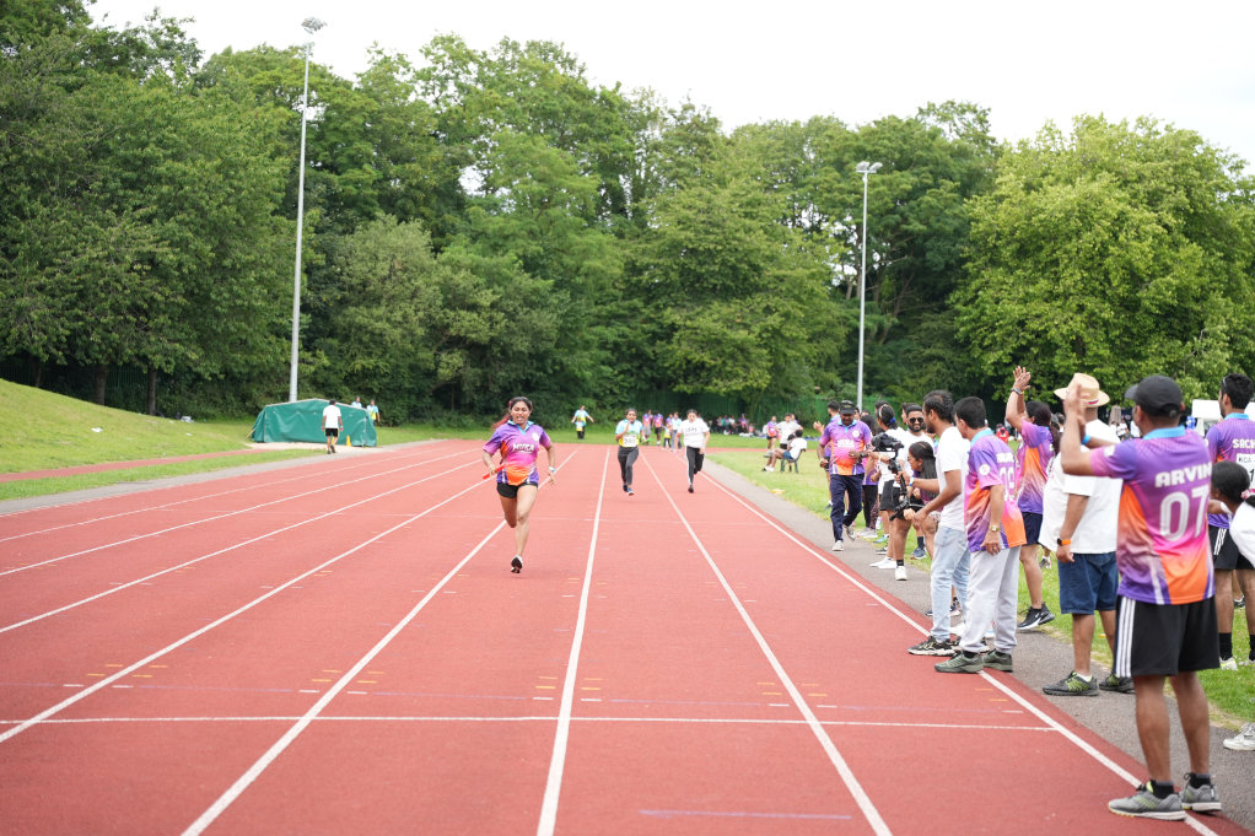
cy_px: 418
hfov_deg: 28.8
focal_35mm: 70
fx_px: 2440
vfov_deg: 19.5
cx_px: 628
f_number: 2.8
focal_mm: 70
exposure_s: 1/640
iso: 250
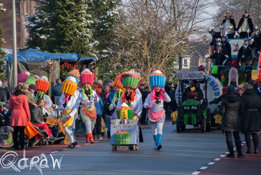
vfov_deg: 6.8
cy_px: 88
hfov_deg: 10.1
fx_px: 1470
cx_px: 130
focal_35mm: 202
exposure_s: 1/250
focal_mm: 135
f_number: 5.6
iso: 125
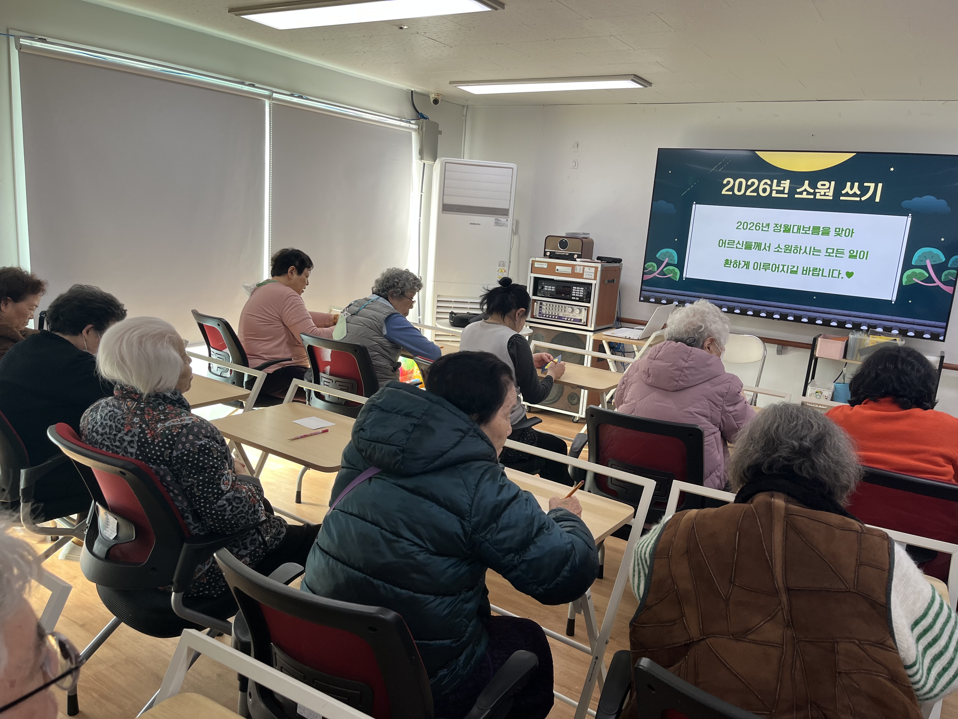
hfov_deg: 67.3
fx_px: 720
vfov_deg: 53.1
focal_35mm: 26
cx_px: 479
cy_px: 360
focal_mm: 5.1
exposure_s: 1/120
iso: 64
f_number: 1.6
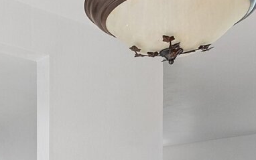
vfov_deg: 21.6
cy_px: 187
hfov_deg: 34.1
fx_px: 391
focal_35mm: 56
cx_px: 21
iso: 400
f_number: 5.6
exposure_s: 1/13
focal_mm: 10
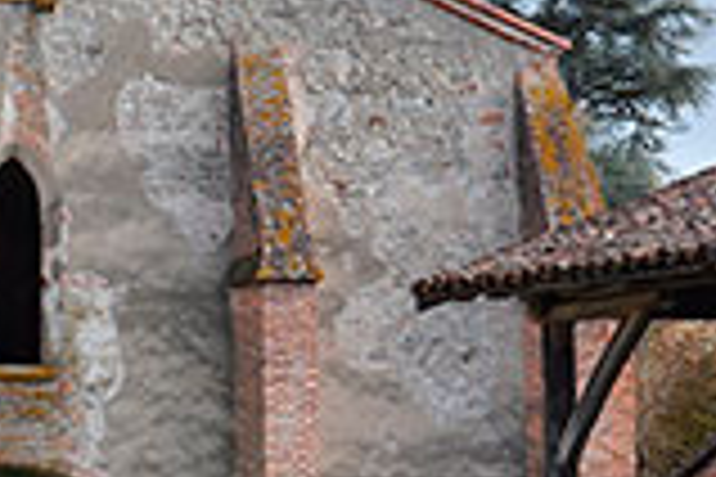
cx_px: -68
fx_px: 2116
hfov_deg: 18.5
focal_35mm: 106
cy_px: 297
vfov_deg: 12.9
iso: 200
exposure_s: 1/100
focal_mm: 25
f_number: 10
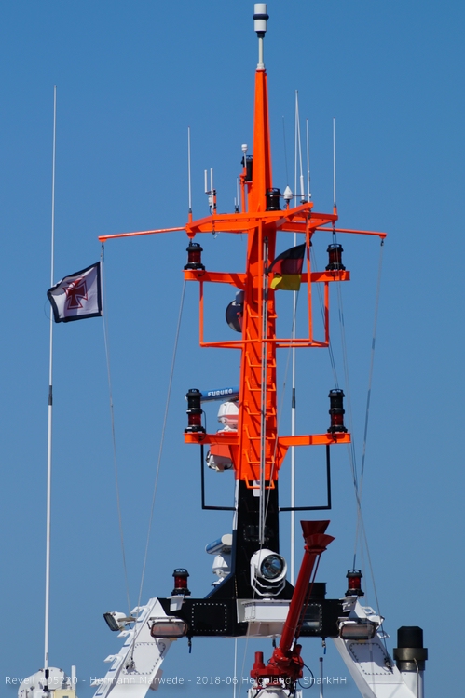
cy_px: 349
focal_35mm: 375
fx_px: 7275
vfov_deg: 5.5
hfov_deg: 3.7
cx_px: 232
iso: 100
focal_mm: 250
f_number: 9
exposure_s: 1/640
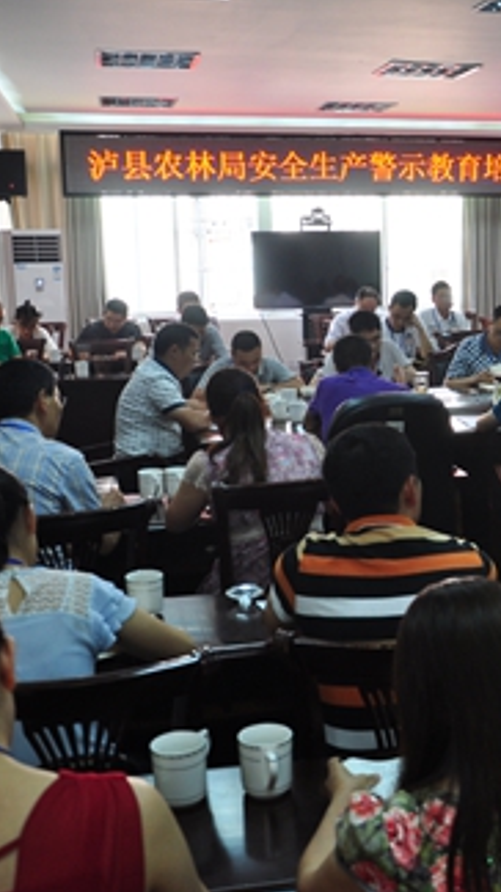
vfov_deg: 40.7
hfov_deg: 22.7
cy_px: 454
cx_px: 487
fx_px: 1201
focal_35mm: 51
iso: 500
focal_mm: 21
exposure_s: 1/30
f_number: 3.8
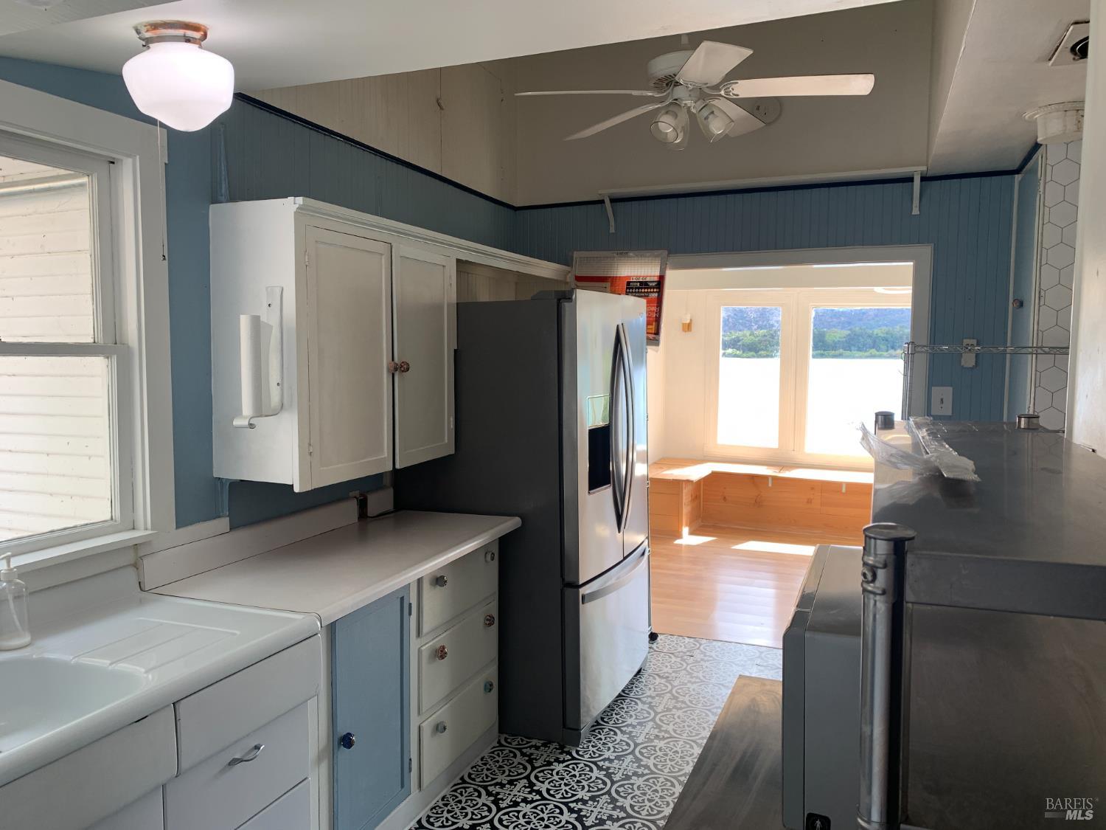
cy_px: 415
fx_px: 831
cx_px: 553
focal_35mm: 26
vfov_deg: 53.1
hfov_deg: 67.3
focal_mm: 4.25
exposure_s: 1/151
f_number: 1.8
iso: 25
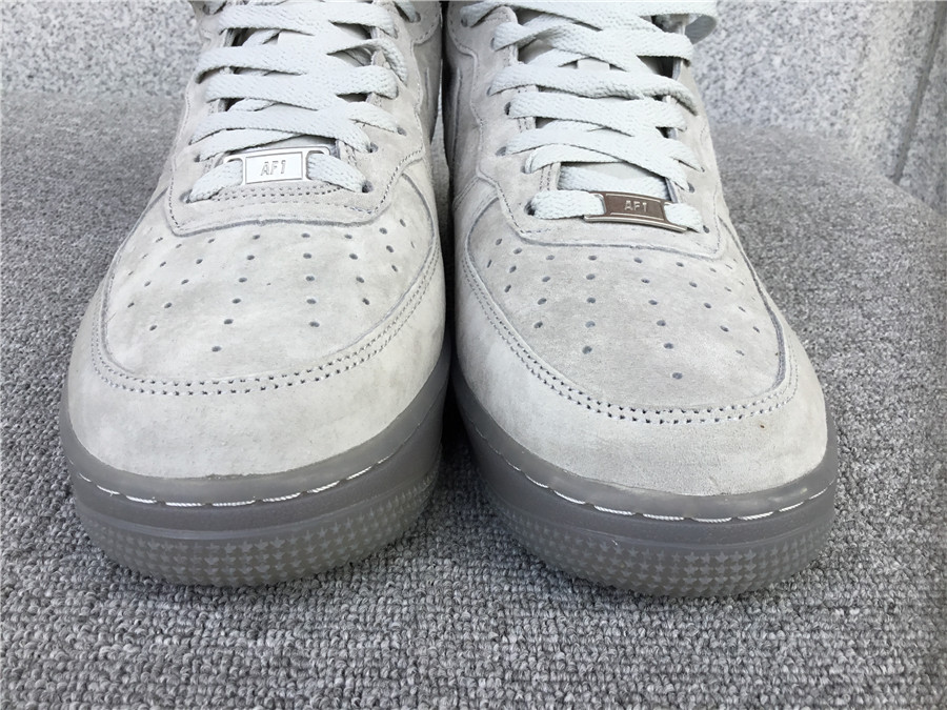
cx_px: 474
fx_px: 848
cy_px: 355
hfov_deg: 58.4
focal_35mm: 31
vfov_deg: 45.4
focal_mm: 3.3
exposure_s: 1/196
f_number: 2.4
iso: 25
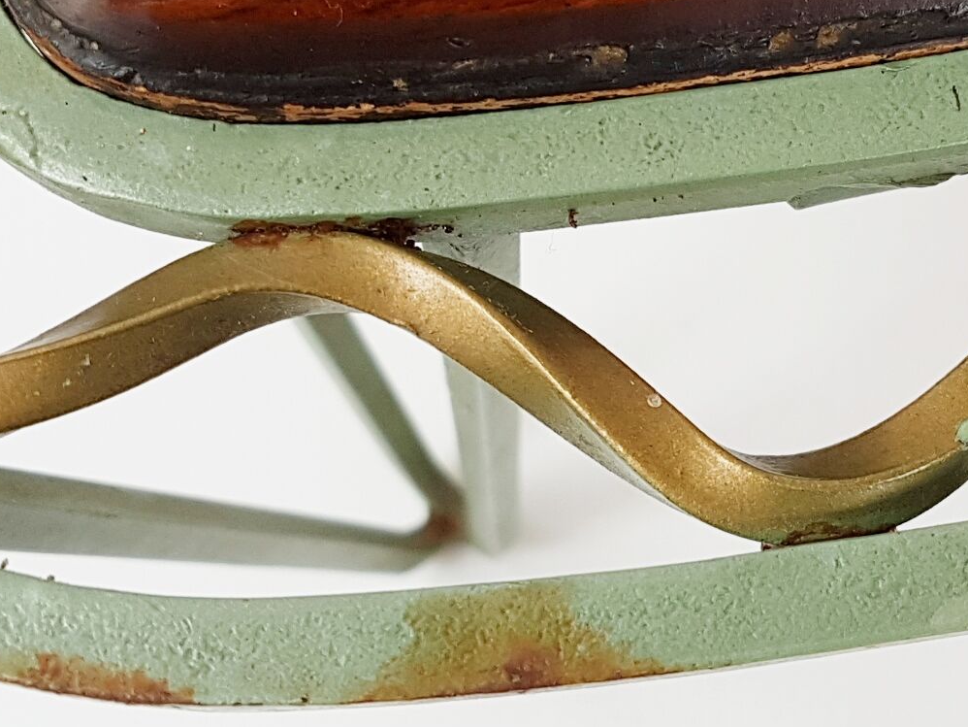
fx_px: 2098
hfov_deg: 25.7
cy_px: 157
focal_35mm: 75
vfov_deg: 19.5
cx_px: 700
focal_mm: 4.2
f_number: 1.7
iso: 80
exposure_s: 1/100
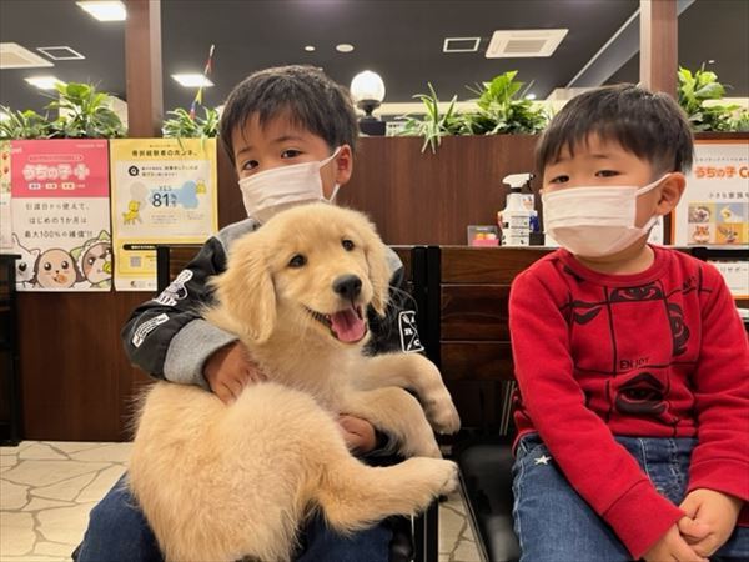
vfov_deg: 53.1
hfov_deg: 67.3
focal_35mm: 26
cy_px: 281
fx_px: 563
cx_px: 374
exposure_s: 1/60
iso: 80
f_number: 1.6
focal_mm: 5.1
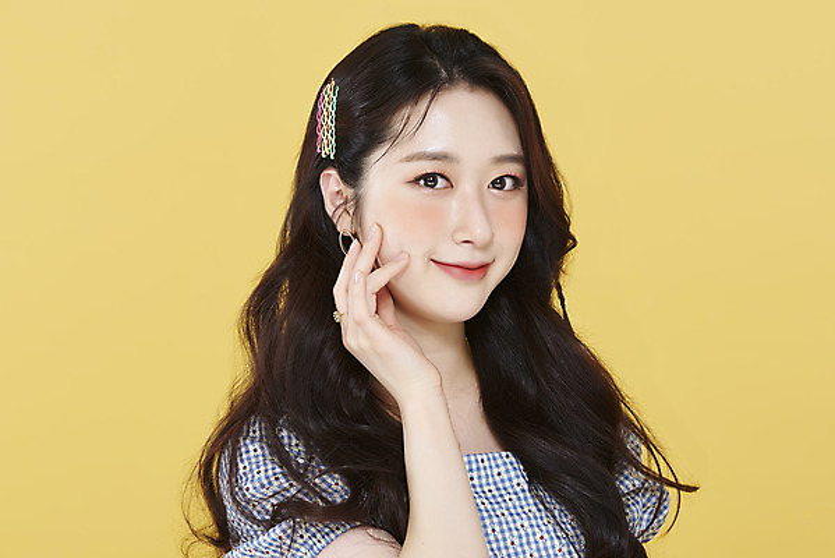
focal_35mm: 105
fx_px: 2436
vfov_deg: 13.1
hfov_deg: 19.4
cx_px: 418
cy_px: 279
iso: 64
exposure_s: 1/125
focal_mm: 105
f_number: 11
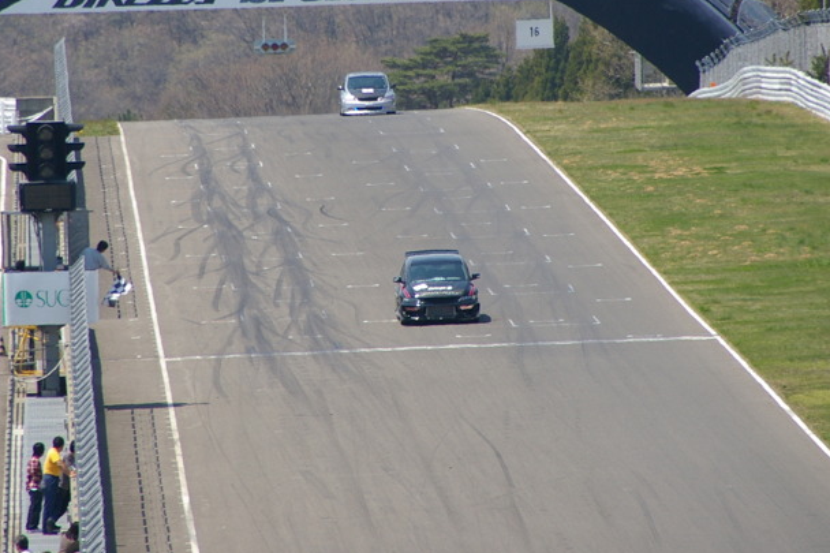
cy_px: 130
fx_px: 14566
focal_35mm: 632
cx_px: 415
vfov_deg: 2.2
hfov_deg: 3.3
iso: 200
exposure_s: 1/500
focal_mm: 250
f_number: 8
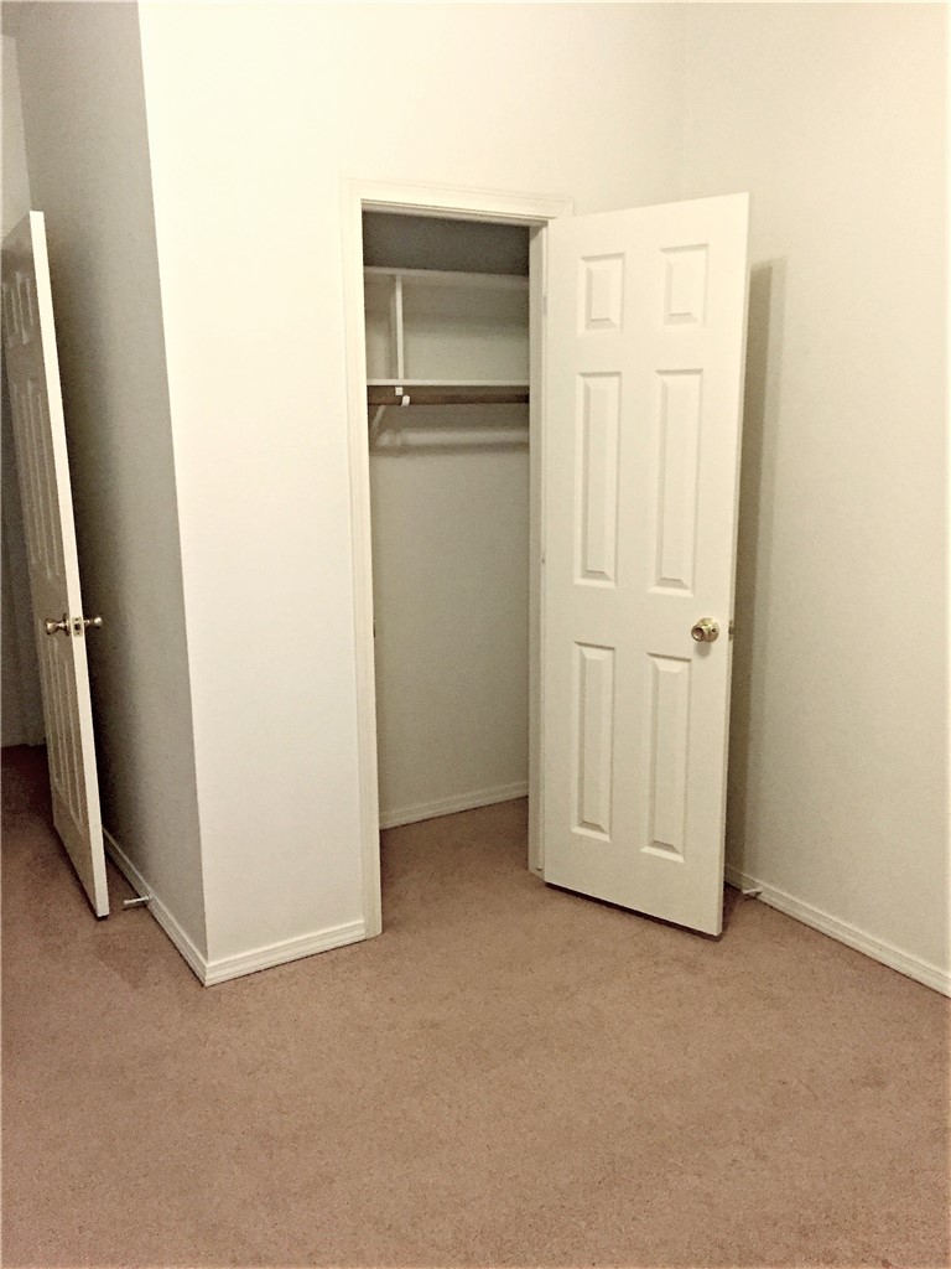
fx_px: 1062
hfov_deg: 48.2
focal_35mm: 29
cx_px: 476
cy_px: 634
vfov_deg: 61.7
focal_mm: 4.15
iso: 250
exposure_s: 1/30
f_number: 2.2
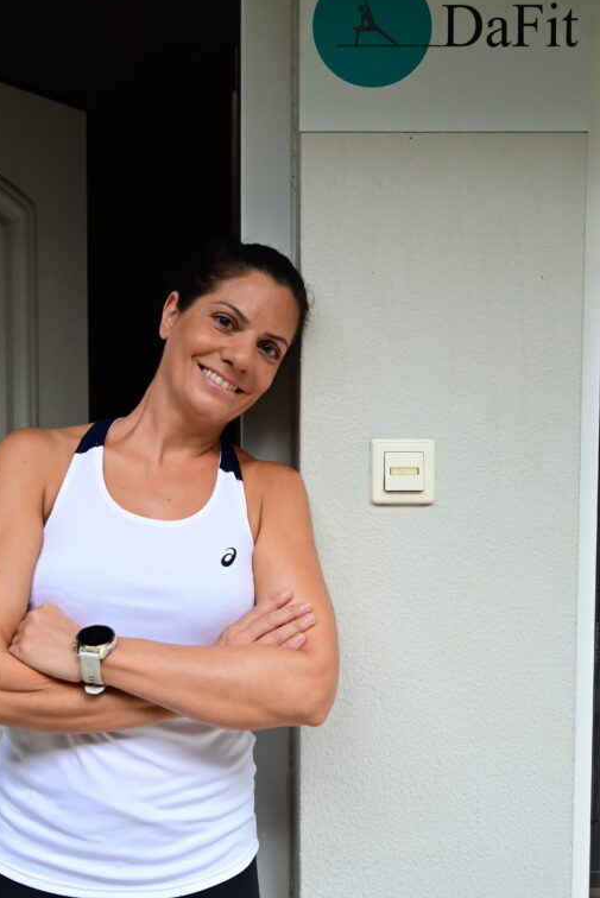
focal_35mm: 43
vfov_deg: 45.6
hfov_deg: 31.4
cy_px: 499
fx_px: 1065
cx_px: 246
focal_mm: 31.5
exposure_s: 1/1000
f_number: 4.8
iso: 1250
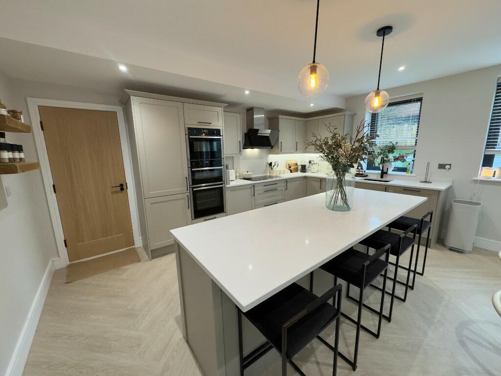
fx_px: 203
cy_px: 188
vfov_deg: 85.7
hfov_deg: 102.1
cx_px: 250
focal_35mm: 14
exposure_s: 1/100
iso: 250
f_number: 2.2
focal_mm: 2.22
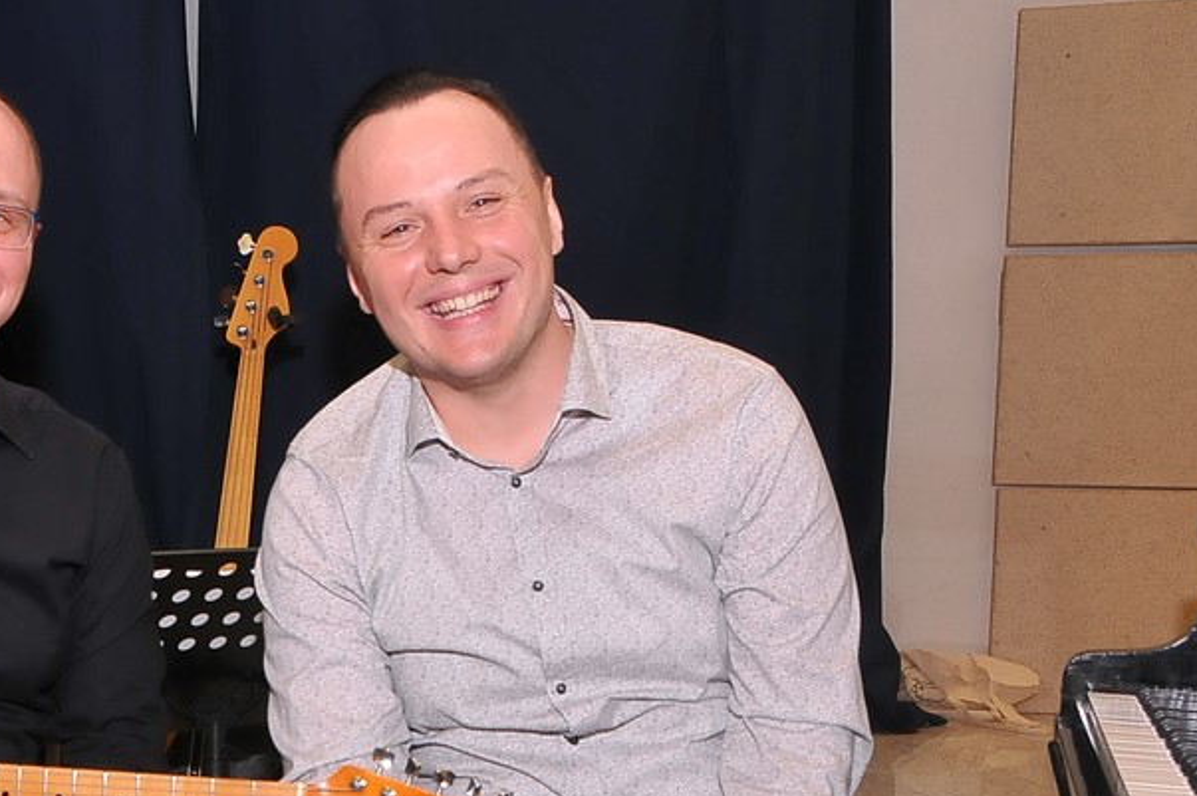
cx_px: 294
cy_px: 625
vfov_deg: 23.8
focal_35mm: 56
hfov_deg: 34.9
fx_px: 1860
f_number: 7.1
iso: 800
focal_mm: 22
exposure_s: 1/60
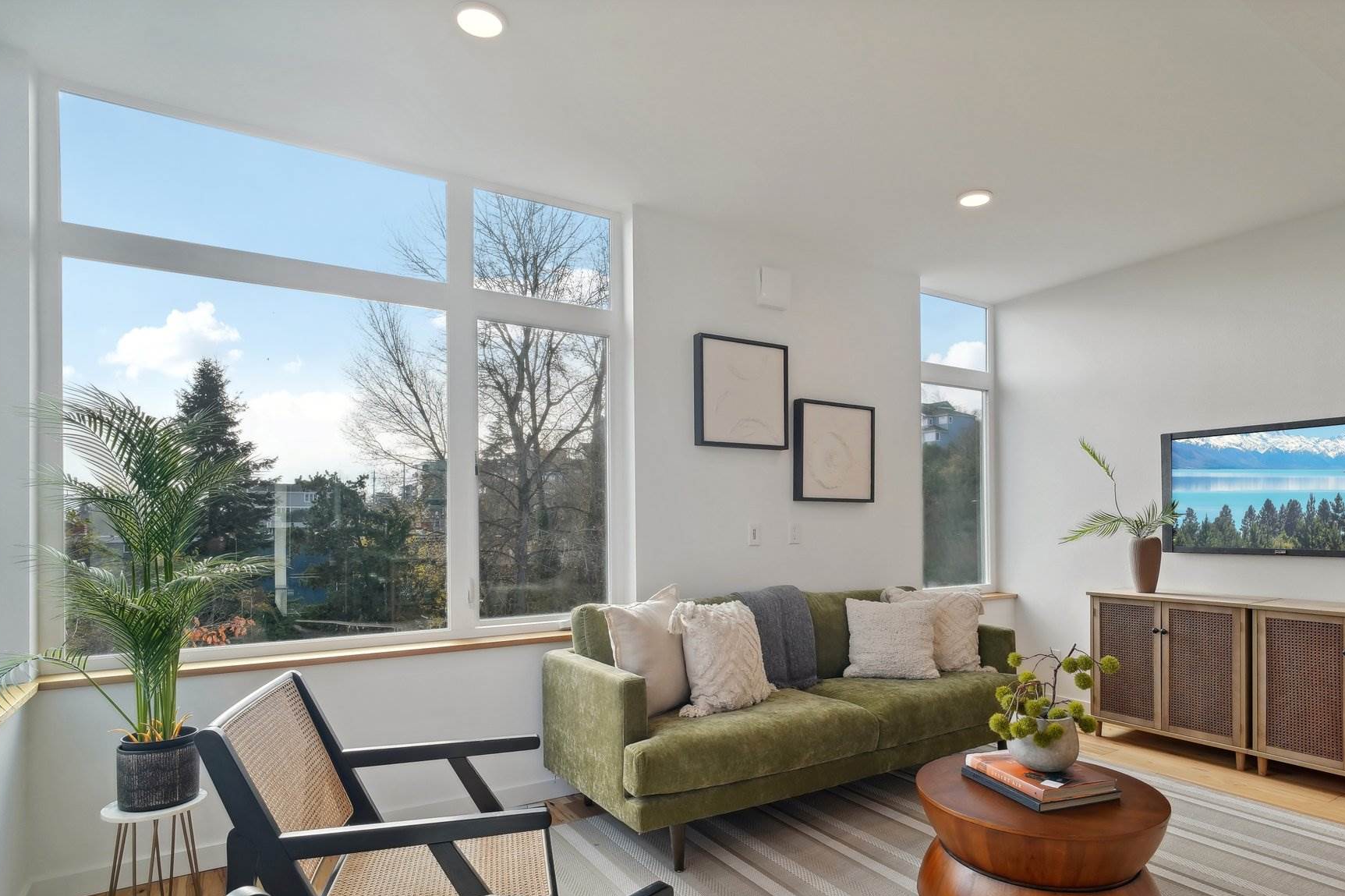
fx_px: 710
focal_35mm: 19
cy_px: 531
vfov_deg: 64.0
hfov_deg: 86.8
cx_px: 724
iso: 800
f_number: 8
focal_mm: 16
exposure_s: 1/160
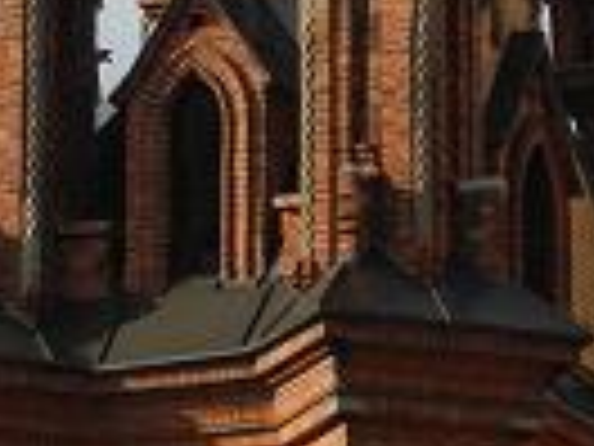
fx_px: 7911
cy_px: 36
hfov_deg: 4.3
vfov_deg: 3.2
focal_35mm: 461
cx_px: 135
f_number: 4.5
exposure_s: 1/800
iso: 100
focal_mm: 25.4
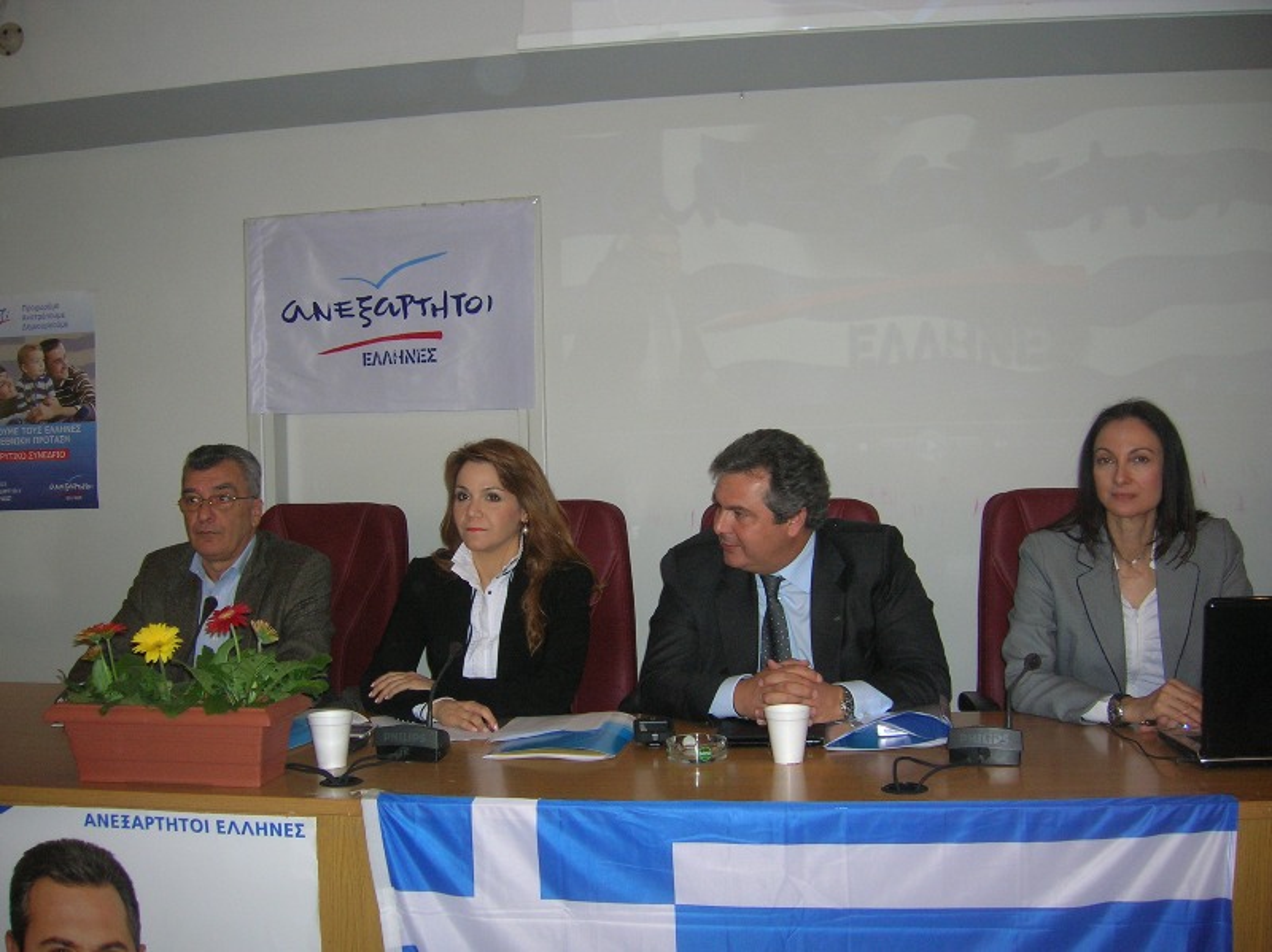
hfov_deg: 54.0
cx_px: 636
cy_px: 476
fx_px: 1249
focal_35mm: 34
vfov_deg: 41.8
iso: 87
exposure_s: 1/60.1
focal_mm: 5.7
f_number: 2.9
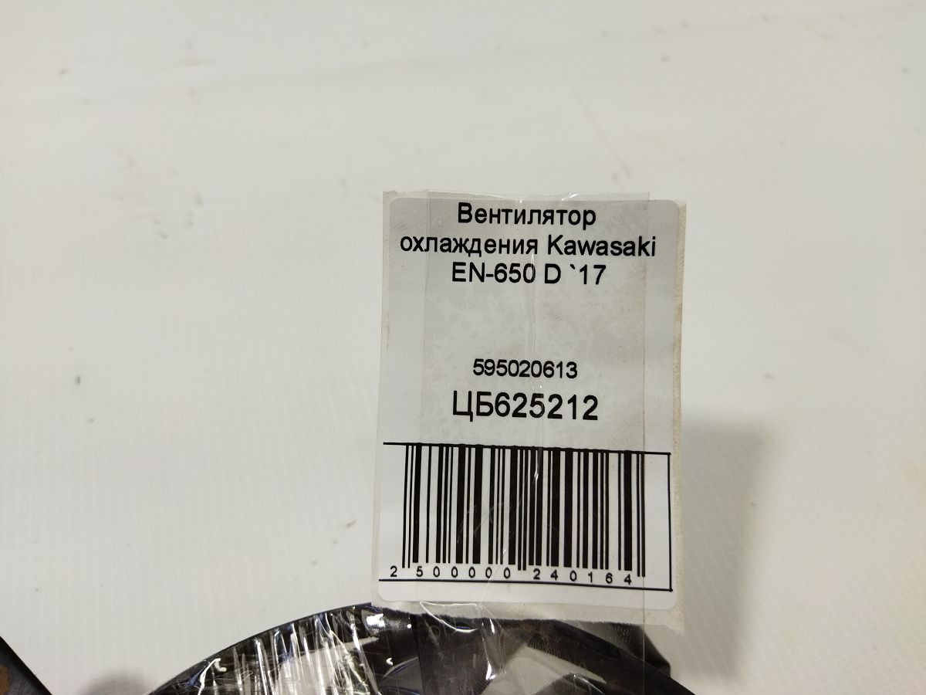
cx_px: 463
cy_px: 348
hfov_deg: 65.3
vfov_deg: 51.4
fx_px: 722
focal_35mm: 27
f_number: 1.79
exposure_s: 1/155
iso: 99
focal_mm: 4.71
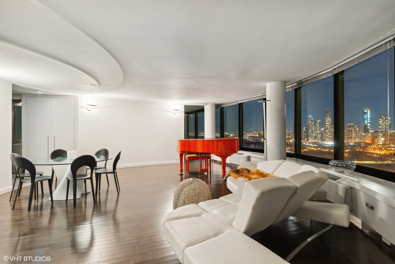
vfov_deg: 62.0
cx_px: 198
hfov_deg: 84.0
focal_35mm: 20
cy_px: 132
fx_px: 220
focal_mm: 20
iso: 200
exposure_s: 30
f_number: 8
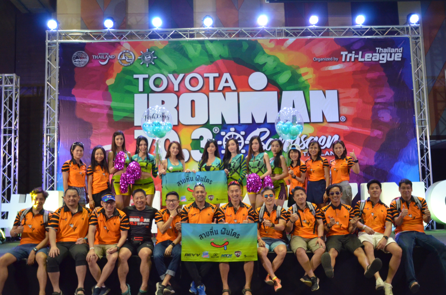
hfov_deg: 51.4
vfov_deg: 35.3
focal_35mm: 38
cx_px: 223
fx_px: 464
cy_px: 148
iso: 2500
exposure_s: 1/200
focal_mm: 25
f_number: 4
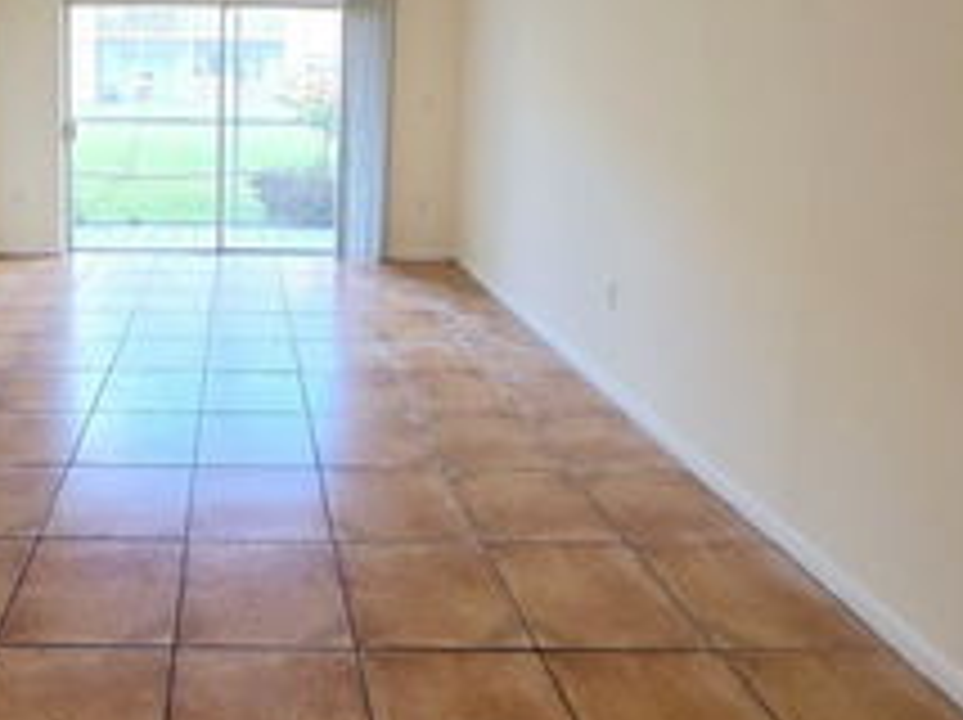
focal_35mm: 26
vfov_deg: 50.4
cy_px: 166
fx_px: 722
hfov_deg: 63.7
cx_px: 250
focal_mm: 2.2
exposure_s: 1/60
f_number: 2.2
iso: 100
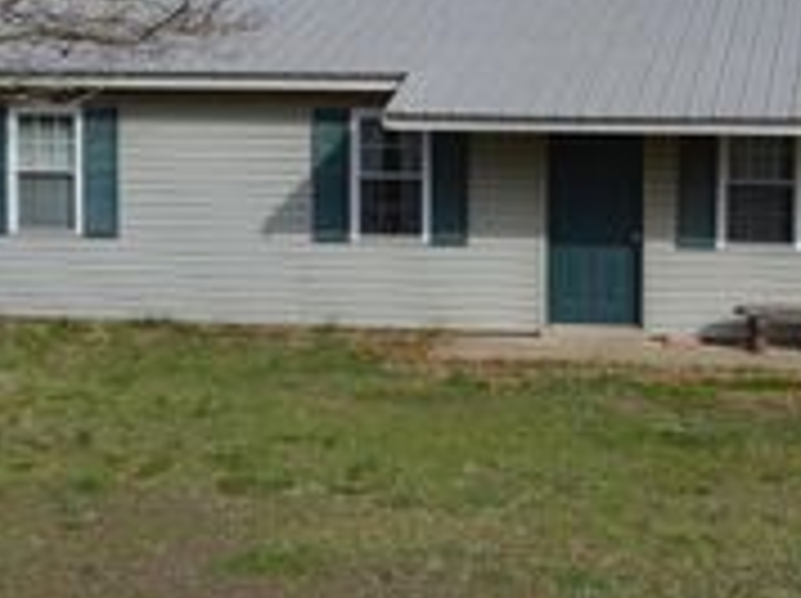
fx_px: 1687
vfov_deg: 19.9
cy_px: 135
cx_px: 688
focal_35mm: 73
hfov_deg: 26.0
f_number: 8
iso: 100
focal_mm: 18
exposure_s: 1/250
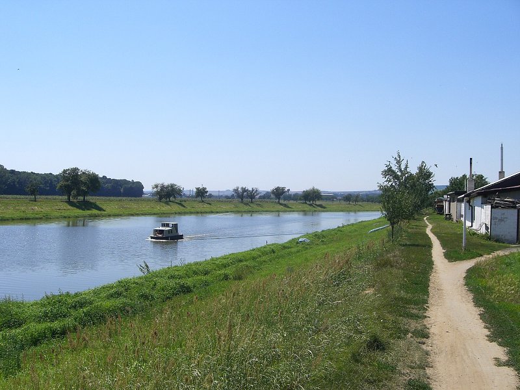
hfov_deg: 49.0
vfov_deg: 37.7
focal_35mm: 38
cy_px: 195
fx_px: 571
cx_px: 260
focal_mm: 6.3
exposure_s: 1/1000
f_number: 4.4
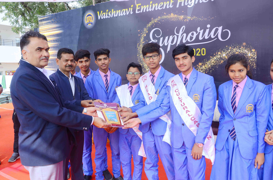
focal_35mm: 32
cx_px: 136
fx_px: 238
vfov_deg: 41.5
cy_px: 90
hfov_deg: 59.6
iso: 100
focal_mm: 21
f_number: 8
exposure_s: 1/100
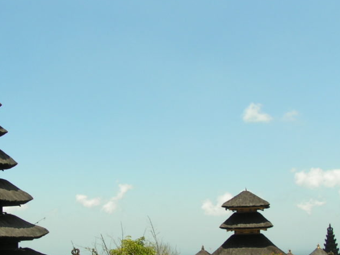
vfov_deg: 23.5
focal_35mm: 62
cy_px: 169
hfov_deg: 31.1
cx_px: 127
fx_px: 609
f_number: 5.6
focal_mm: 5.8
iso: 50
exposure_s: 1/400
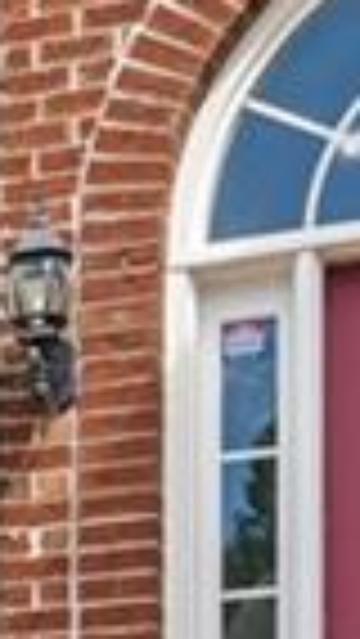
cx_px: -382
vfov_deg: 14.2
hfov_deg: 8.4
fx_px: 2305
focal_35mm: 136
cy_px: 1102
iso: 400
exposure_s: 1/1000
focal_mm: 18
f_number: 8
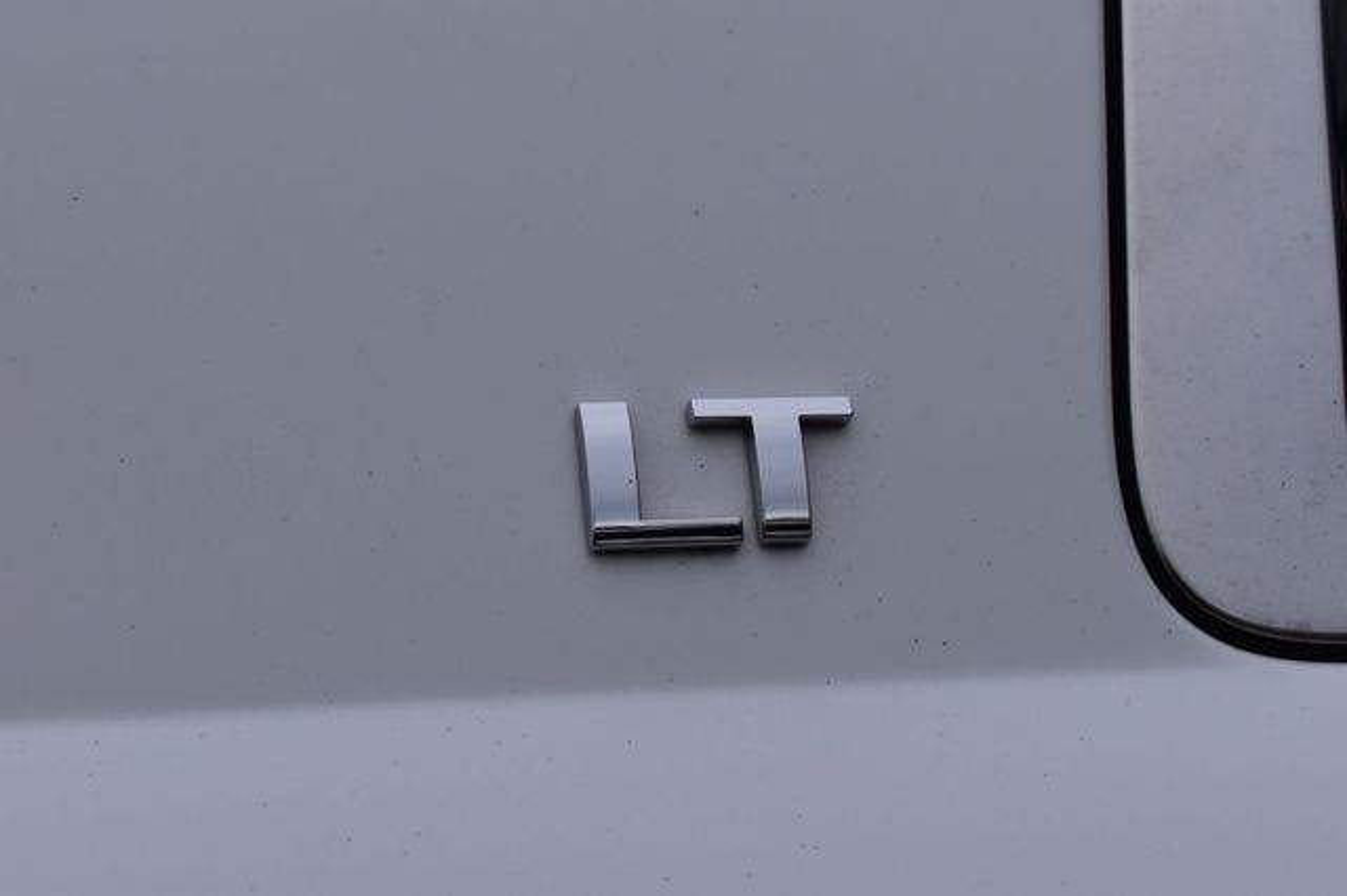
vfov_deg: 18.9
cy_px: 448
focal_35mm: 72
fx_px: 2692
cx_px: 674
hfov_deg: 28.1
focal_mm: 48
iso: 400
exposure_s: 1/250
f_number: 10
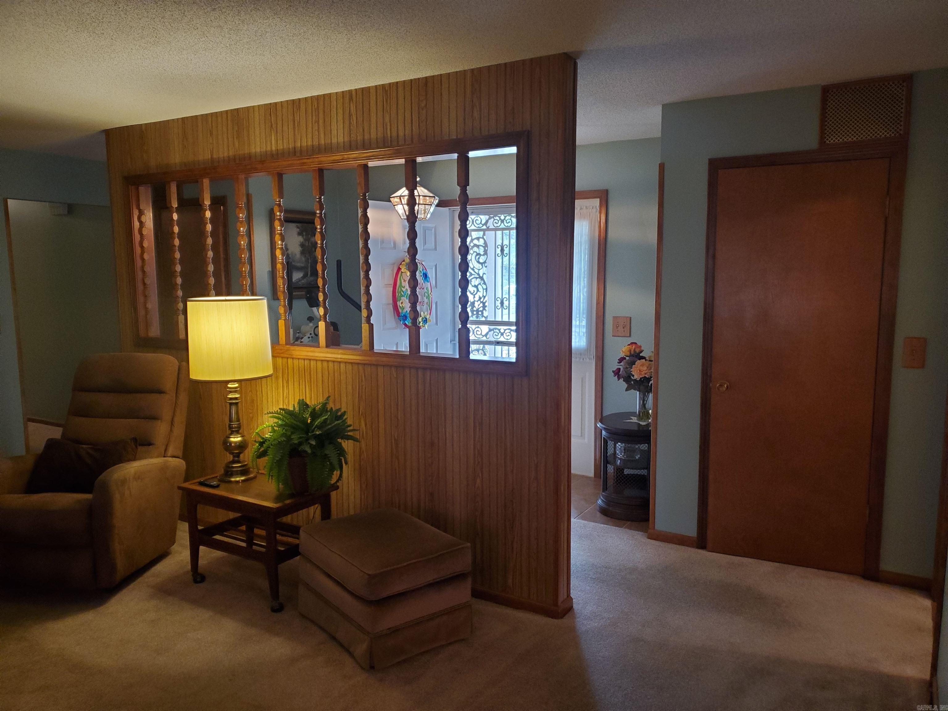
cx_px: 474
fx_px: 712
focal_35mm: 26
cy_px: 356
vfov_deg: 53.1
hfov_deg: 67.3
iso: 250
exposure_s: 1/39
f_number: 1.5
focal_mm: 4.3
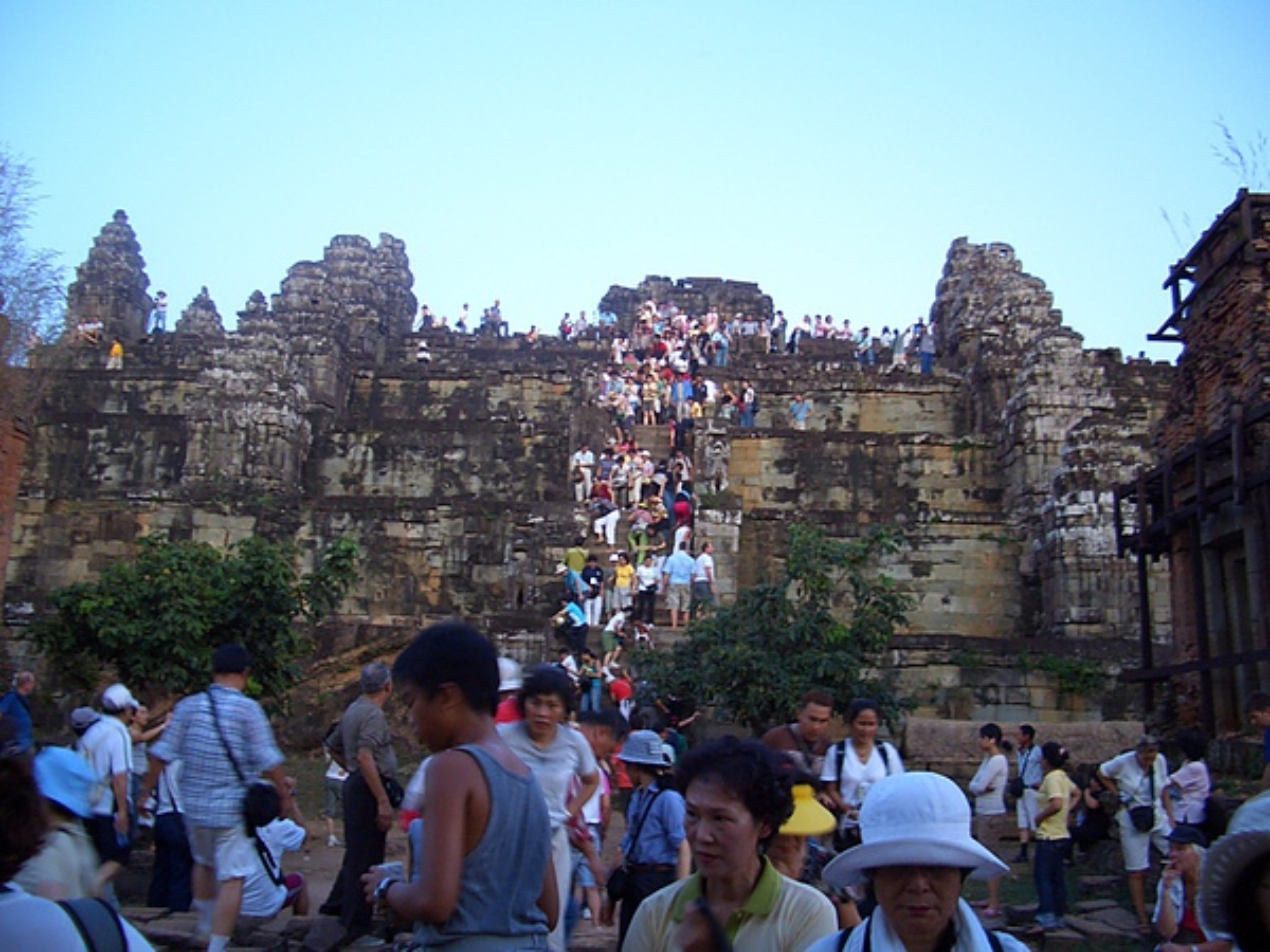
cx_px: 635
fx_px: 1284
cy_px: 476
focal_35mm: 35
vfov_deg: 40.7
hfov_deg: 52.6
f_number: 2.6
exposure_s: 1/13
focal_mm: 5.8
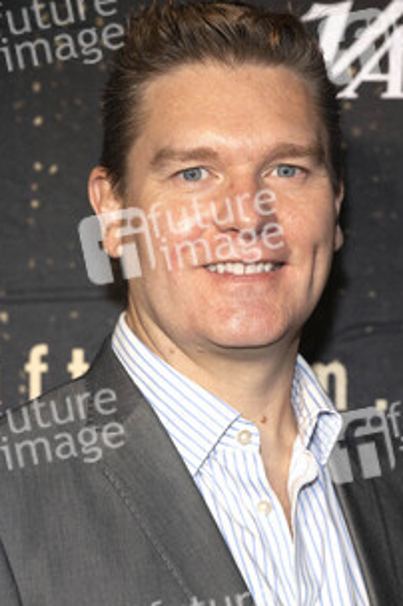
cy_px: 337
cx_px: 239
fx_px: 2659
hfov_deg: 8.7
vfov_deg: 13.0
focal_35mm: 158
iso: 800
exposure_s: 1/200
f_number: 5.6
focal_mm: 120
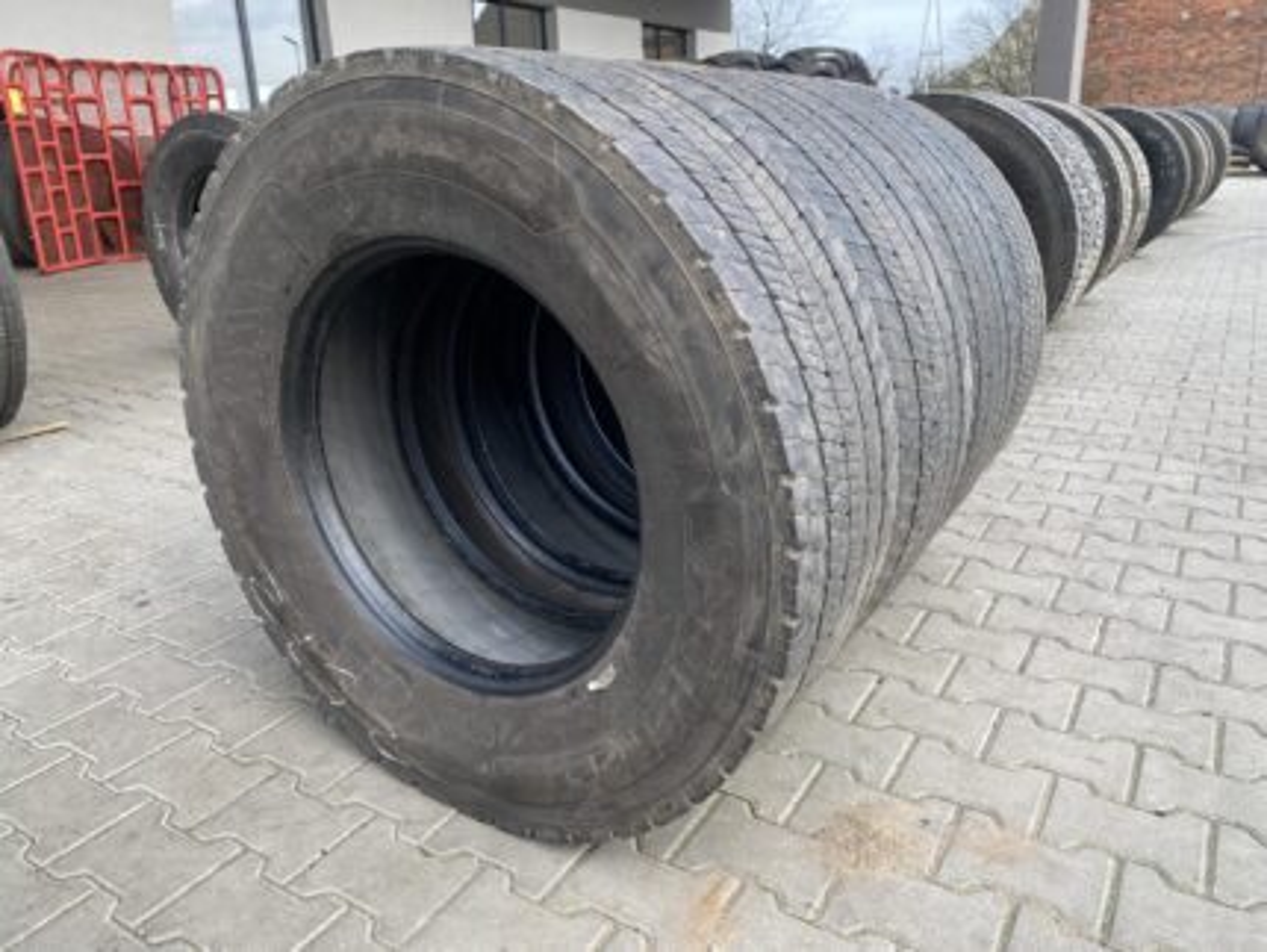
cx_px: 634
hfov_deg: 67.3
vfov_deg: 53.1
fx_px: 952
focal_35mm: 26
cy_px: 476
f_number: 1.8
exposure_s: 1/226
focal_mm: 4.25
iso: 32
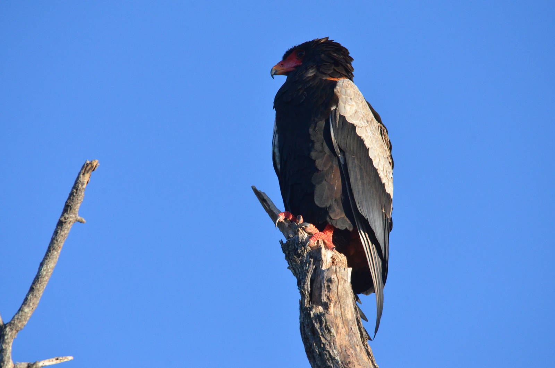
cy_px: 184
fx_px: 11539
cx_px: 278
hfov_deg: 2.8
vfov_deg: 1.8
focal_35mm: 750
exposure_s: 1/1600
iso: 2500
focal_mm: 500
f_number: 10
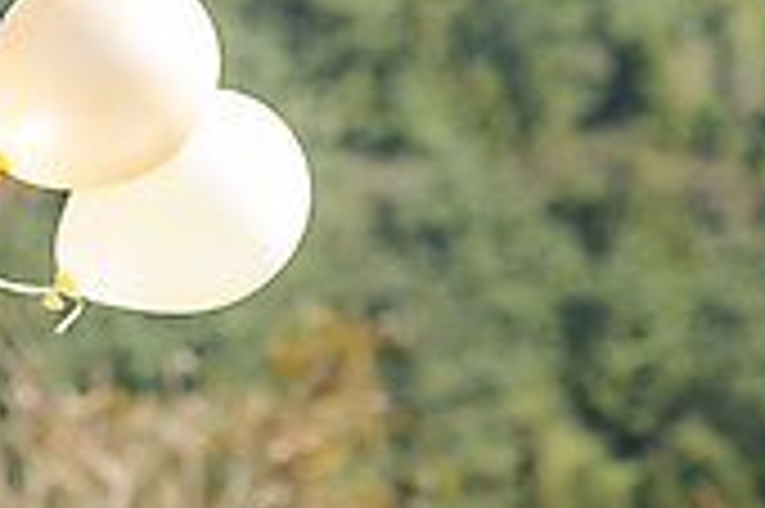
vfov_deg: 2.9
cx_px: 18
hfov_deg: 4.3
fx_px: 10105
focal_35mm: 476
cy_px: -90
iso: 400
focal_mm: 135
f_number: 4.5
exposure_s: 1/640
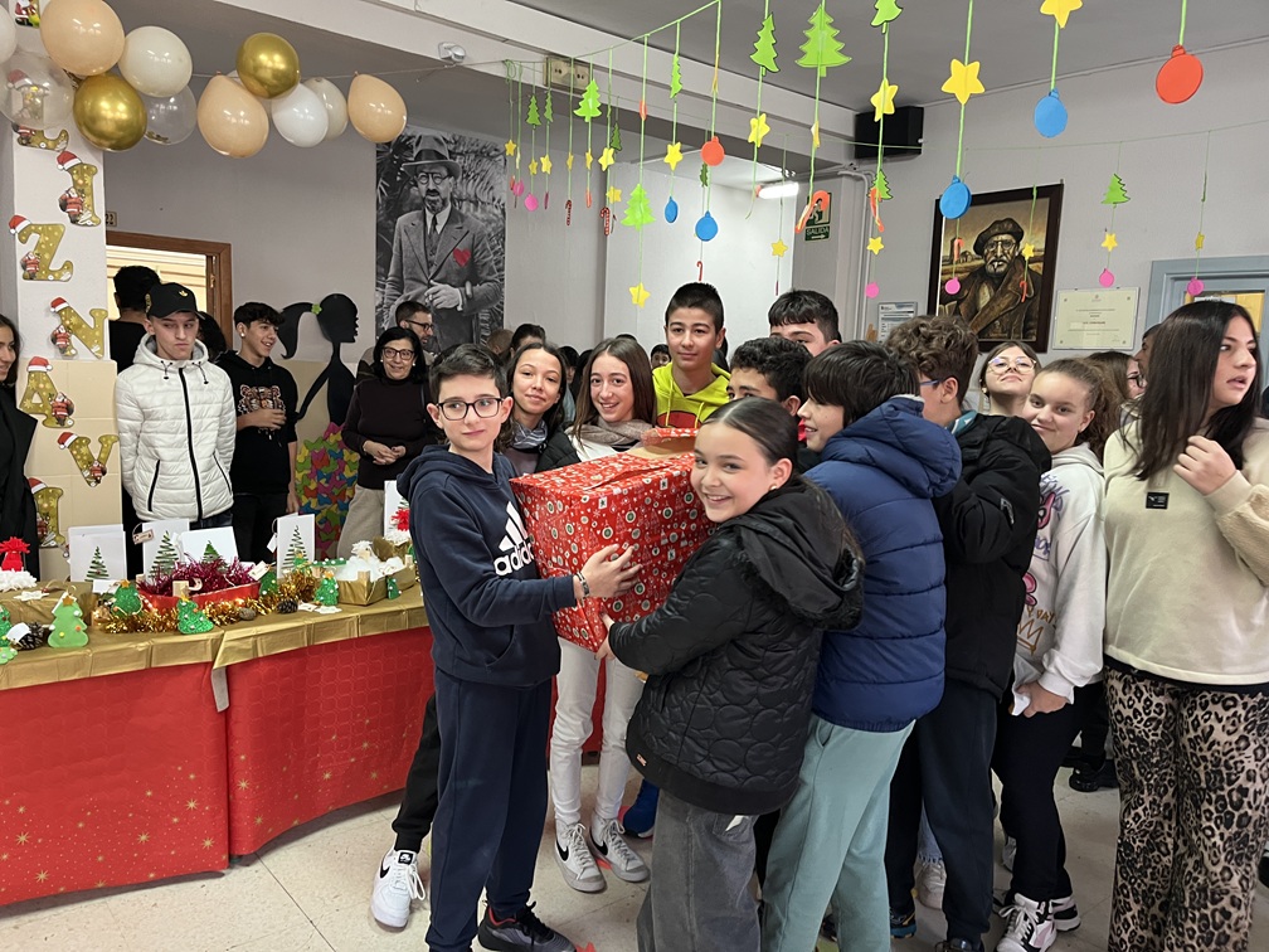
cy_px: 476
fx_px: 953
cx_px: 634
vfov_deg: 53.1
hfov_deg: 67.3
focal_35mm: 26
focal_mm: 5.1
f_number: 1.6
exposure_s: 1/50
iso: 200
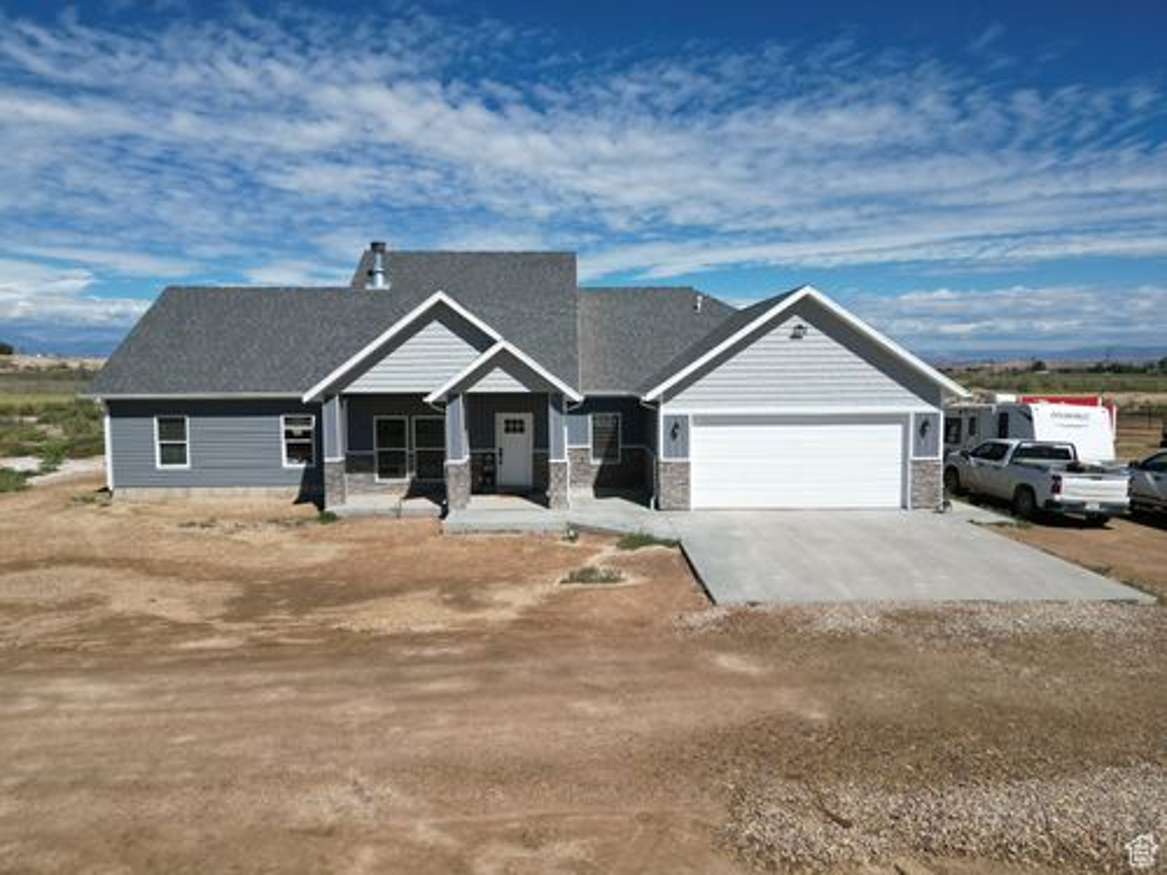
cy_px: 438
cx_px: 584
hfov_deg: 71.6
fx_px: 809
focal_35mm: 24
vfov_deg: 56.8
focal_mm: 6.72
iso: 110
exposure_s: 1/5000
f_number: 1.7
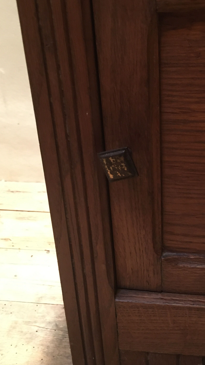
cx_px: 169
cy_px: 166
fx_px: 406
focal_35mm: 42
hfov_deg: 27.7
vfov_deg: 48.3
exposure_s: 1/17
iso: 400
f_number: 2.2
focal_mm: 4.15
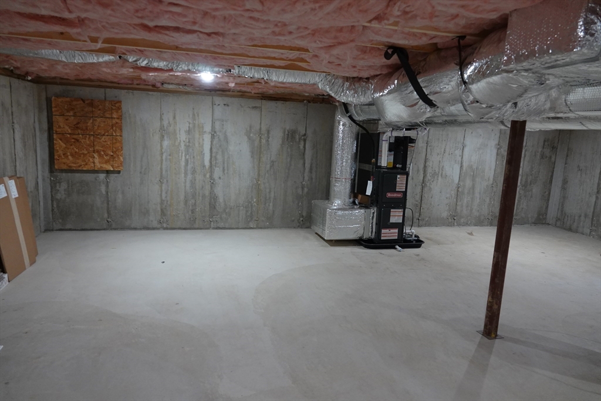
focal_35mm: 24
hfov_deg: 73.7
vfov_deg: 53.1
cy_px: 200
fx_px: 401
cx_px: 300
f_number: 2.4
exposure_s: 1/30
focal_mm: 8.8
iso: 640
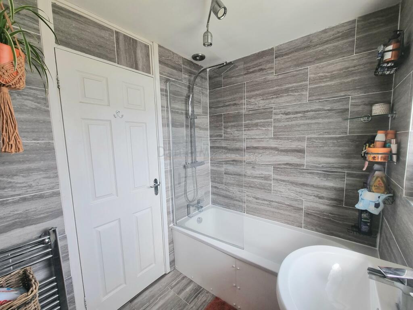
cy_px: 155
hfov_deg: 106.2
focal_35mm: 13
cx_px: 206
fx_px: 155
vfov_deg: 89.9
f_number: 2.2
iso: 64
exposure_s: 1/100
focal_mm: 2.2
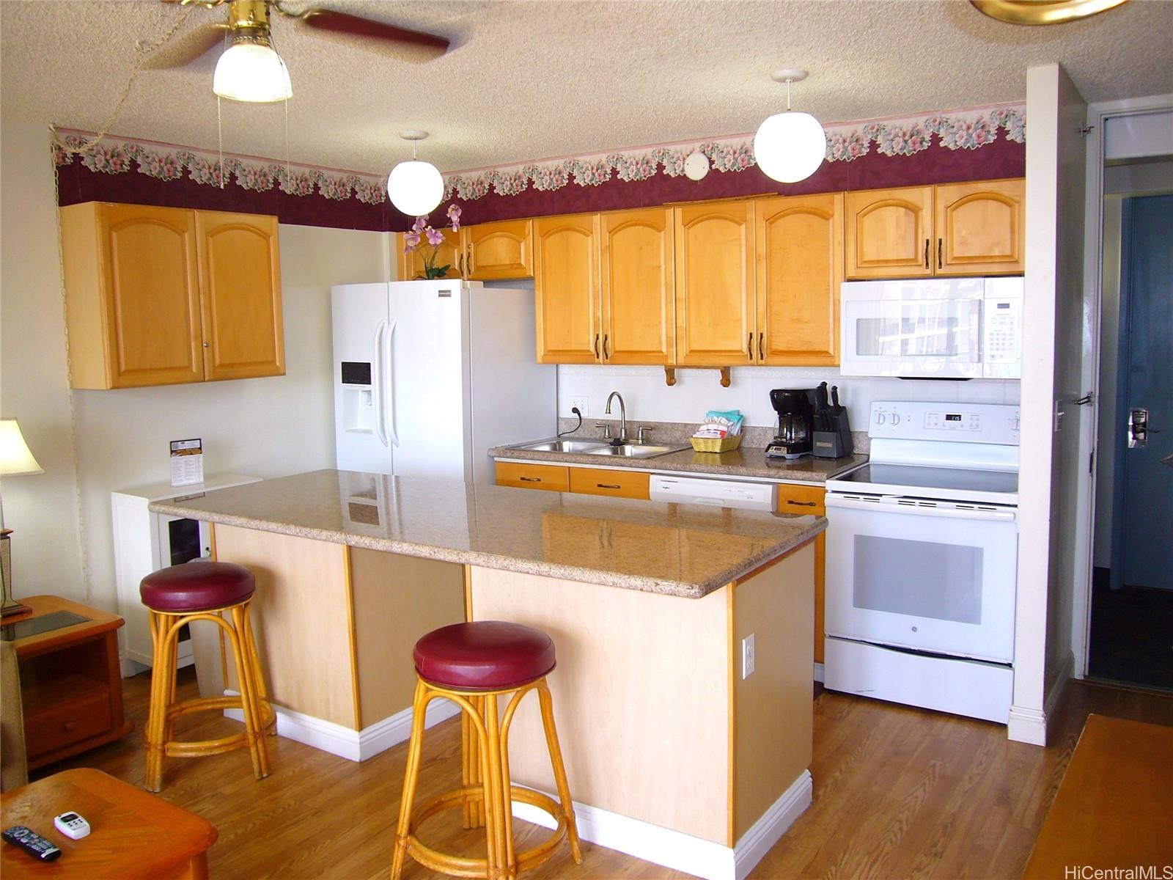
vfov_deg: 49.7
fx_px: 949
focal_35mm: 28
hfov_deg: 63.4
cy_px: 440
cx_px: 586
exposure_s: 1/40
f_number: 2.8
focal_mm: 4.6
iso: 80
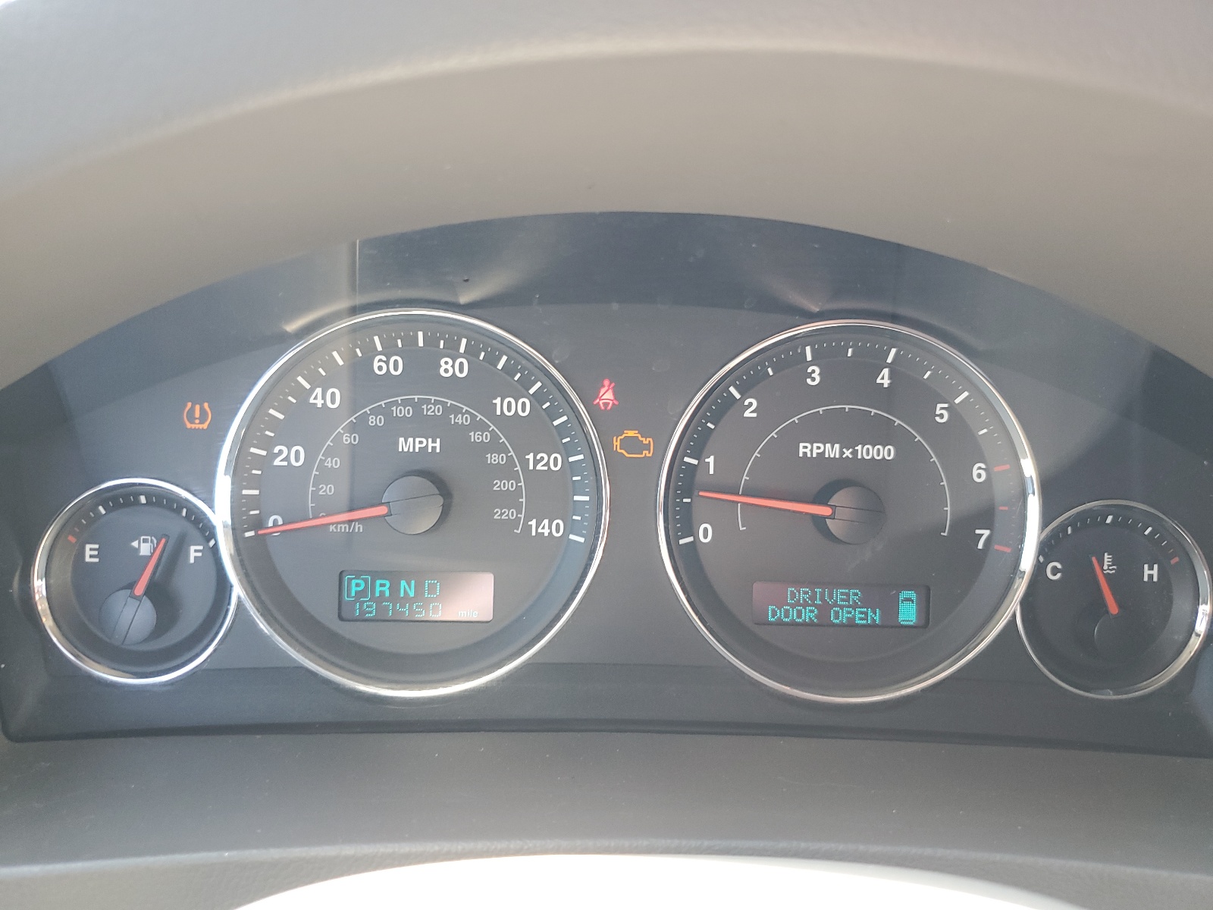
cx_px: 606
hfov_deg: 67.3
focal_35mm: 26
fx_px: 911
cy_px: 455
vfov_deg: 53.1
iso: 69
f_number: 1.5
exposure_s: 1/60.2
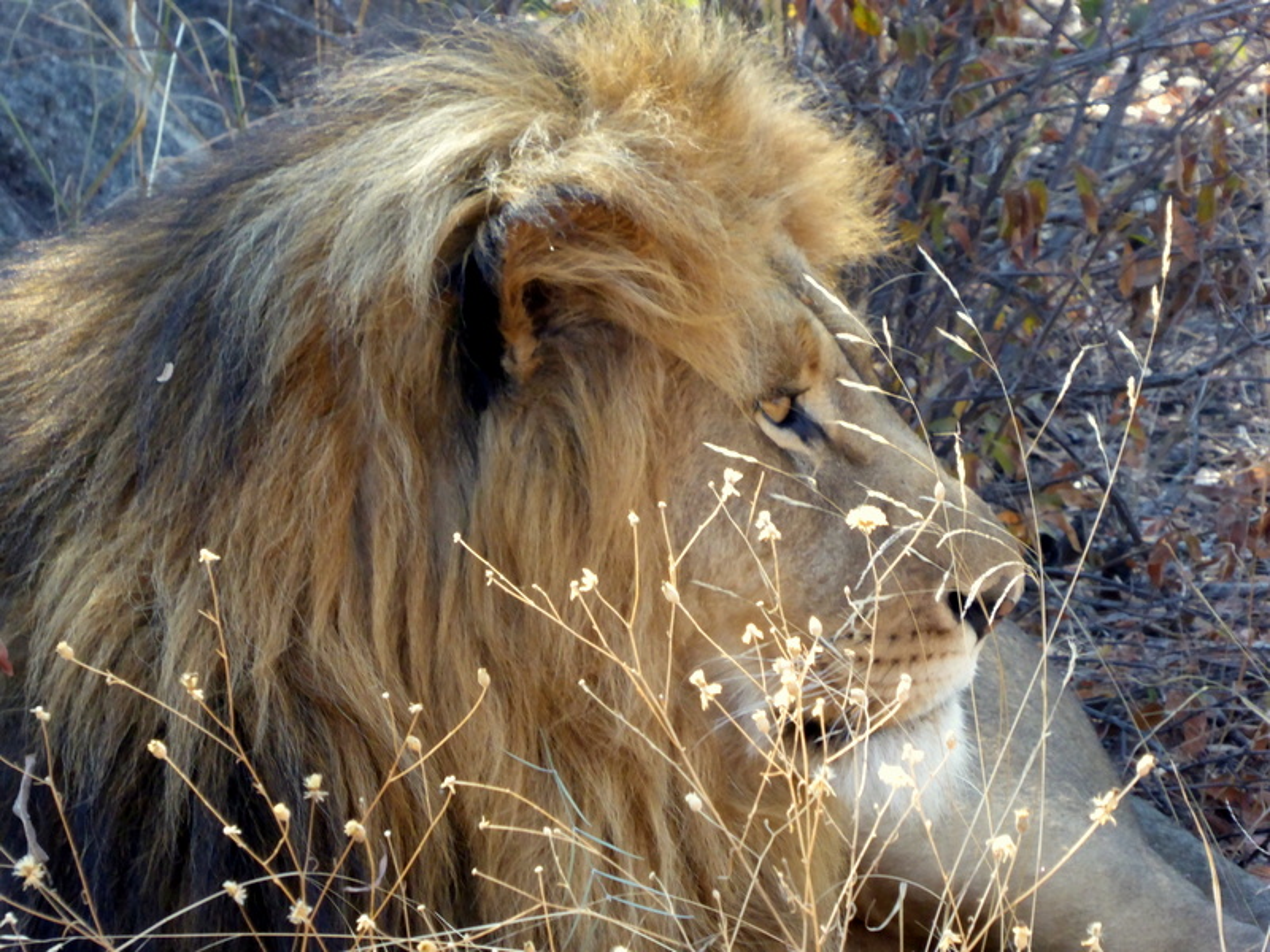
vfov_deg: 4.6
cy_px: 476
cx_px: 635
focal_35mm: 322
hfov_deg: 6.2
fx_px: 11814
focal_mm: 57.7
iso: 500
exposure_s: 1/100
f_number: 7.1
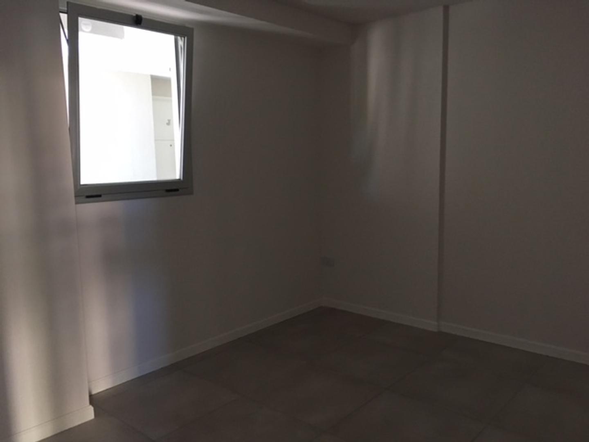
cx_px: 294
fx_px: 493
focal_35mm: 29
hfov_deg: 61.7
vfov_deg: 48.2
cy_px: 221
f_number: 2.2
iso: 200
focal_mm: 4.15
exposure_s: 1/33
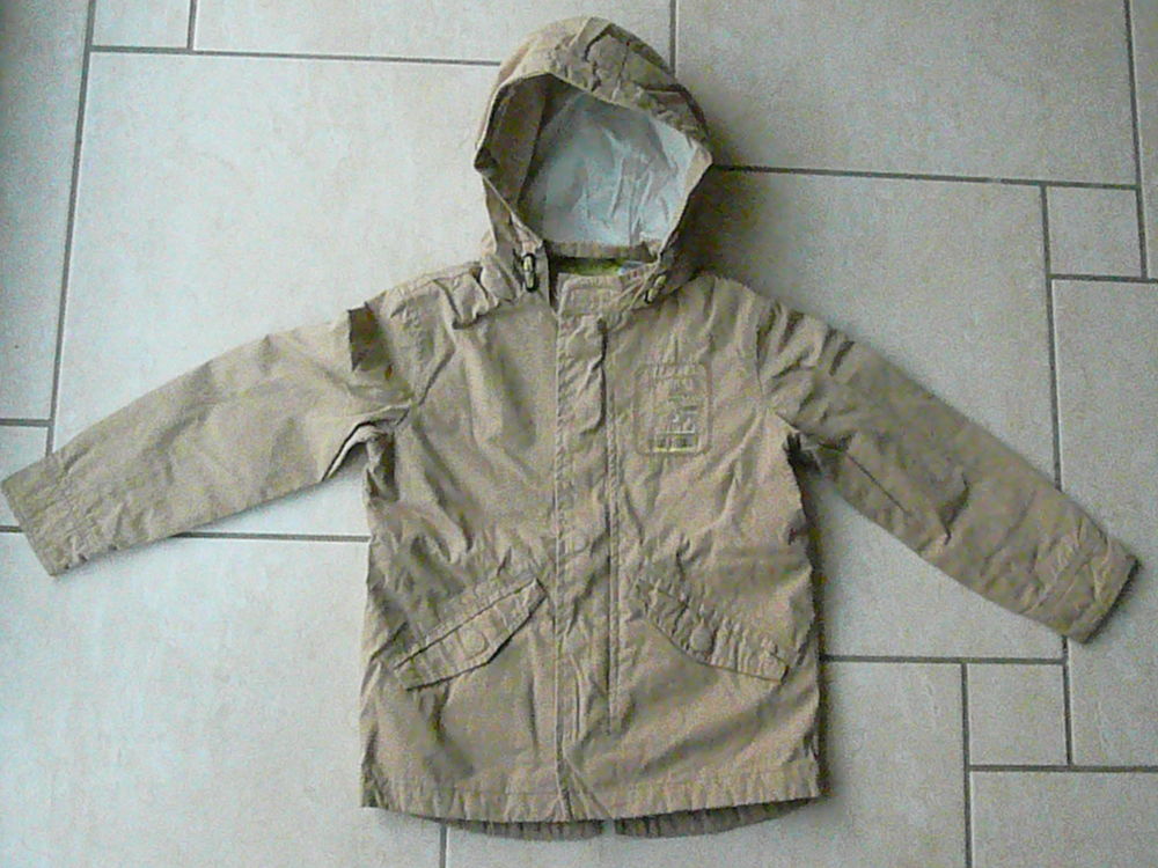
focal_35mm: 42
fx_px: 1405
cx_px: 579
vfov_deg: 34.3
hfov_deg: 44.8
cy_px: 434
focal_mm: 6.9
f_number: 10
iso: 3200
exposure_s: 1/200
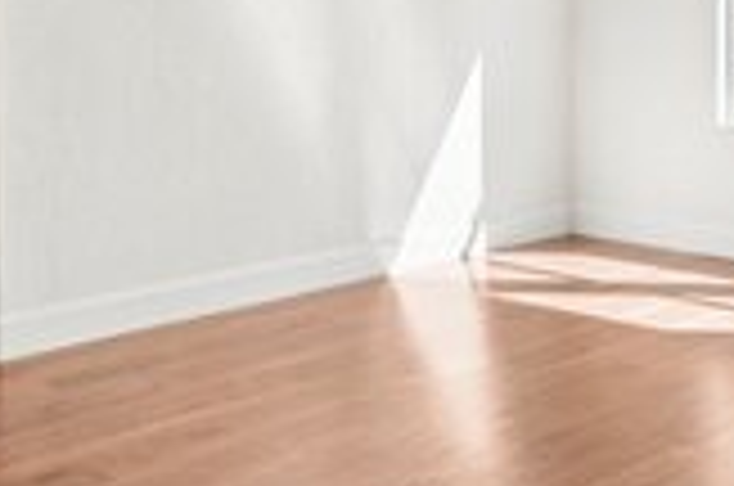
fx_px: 1282
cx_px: 153
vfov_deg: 20.7
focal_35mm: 63
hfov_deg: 31.2
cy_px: -7
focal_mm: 16
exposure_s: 1/200
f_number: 8
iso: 800
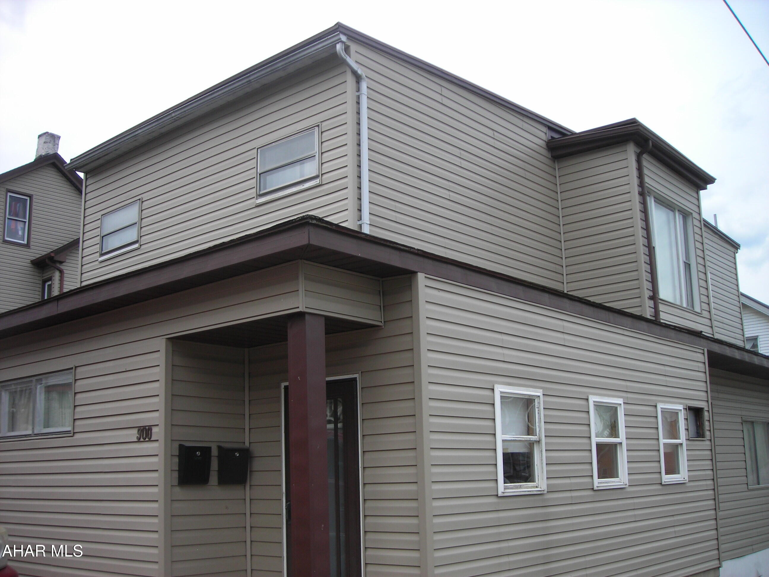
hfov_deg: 49.0
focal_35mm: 38
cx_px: 384
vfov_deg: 37.7
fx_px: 844
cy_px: 288
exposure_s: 1/466
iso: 50
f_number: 3.2
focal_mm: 6.3
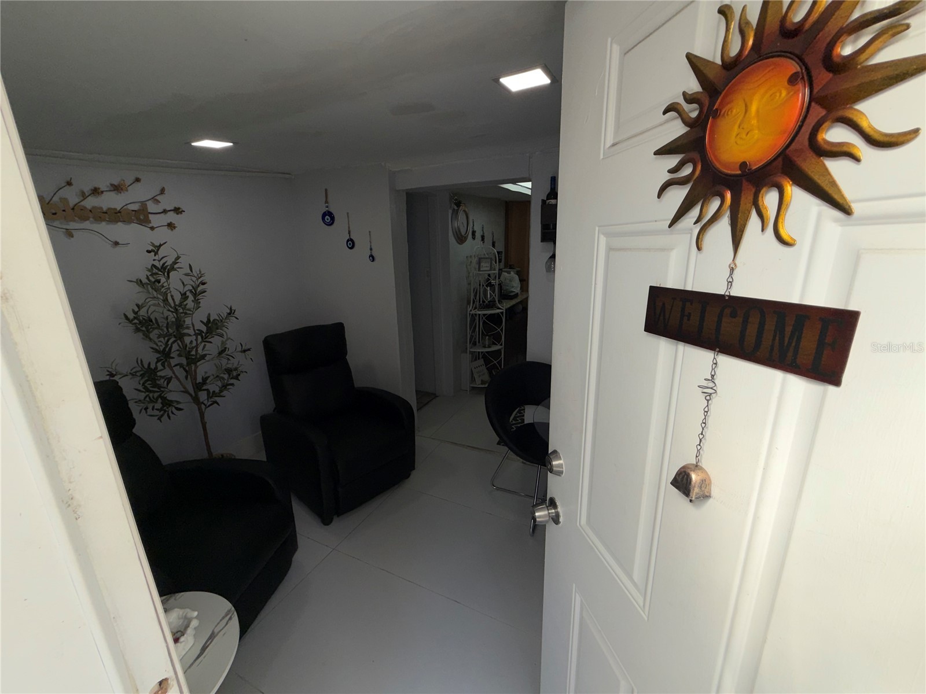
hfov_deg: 102.1
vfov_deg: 85.7
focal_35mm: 14
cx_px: 463
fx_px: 375
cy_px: 347
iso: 16
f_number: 2.2
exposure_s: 1/282
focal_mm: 2.22
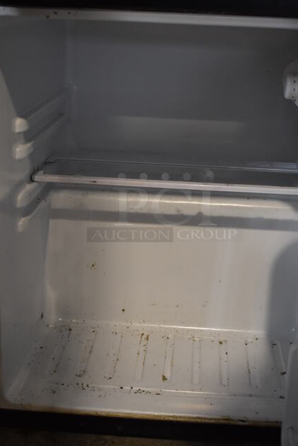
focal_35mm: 54
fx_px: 665
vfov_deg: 37.0
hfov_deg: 25.2
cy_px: 205
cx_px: 165
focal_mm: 25
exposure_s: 1/125
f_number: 4
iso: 1400
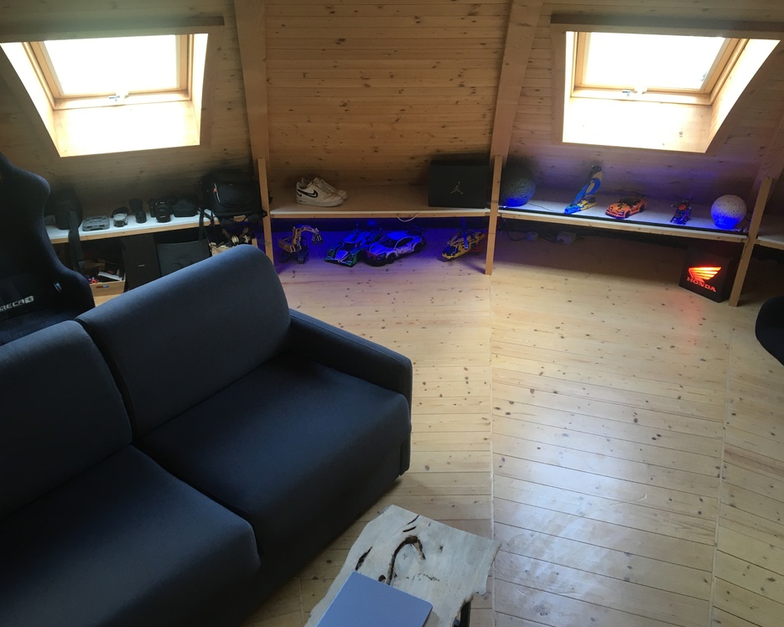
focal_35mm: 31
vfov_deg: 47.1
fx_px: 719
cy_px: 320
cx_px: 360
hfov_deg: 57.1
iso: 100
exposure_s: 1/33
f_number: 2.2
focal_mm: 4.15
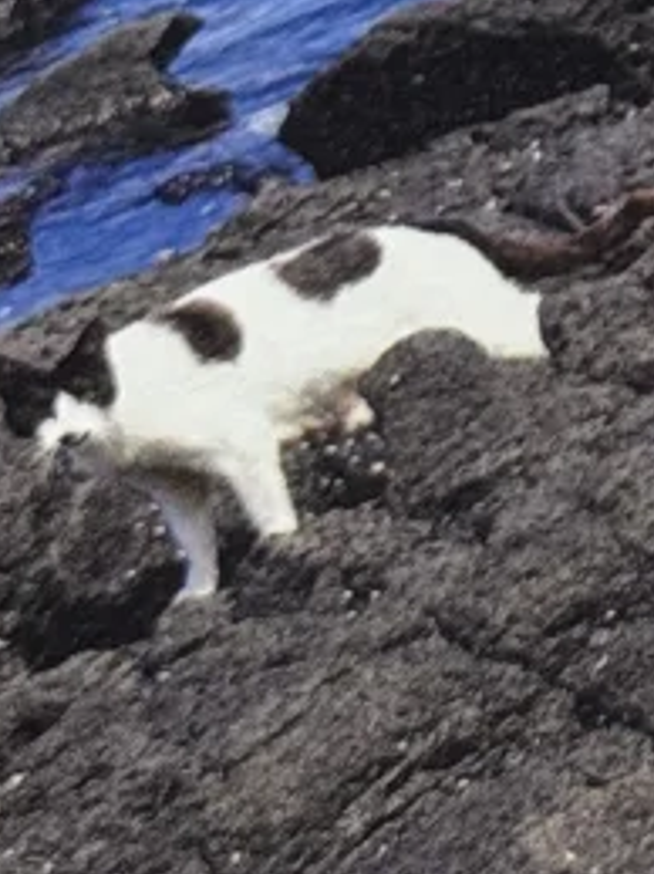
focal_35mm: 267
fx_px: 6731
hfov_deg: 5.3
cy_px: -442
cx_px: 1702
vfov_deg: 7.3
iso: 125
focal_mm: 6.76
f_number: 1.78
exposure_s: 1/50
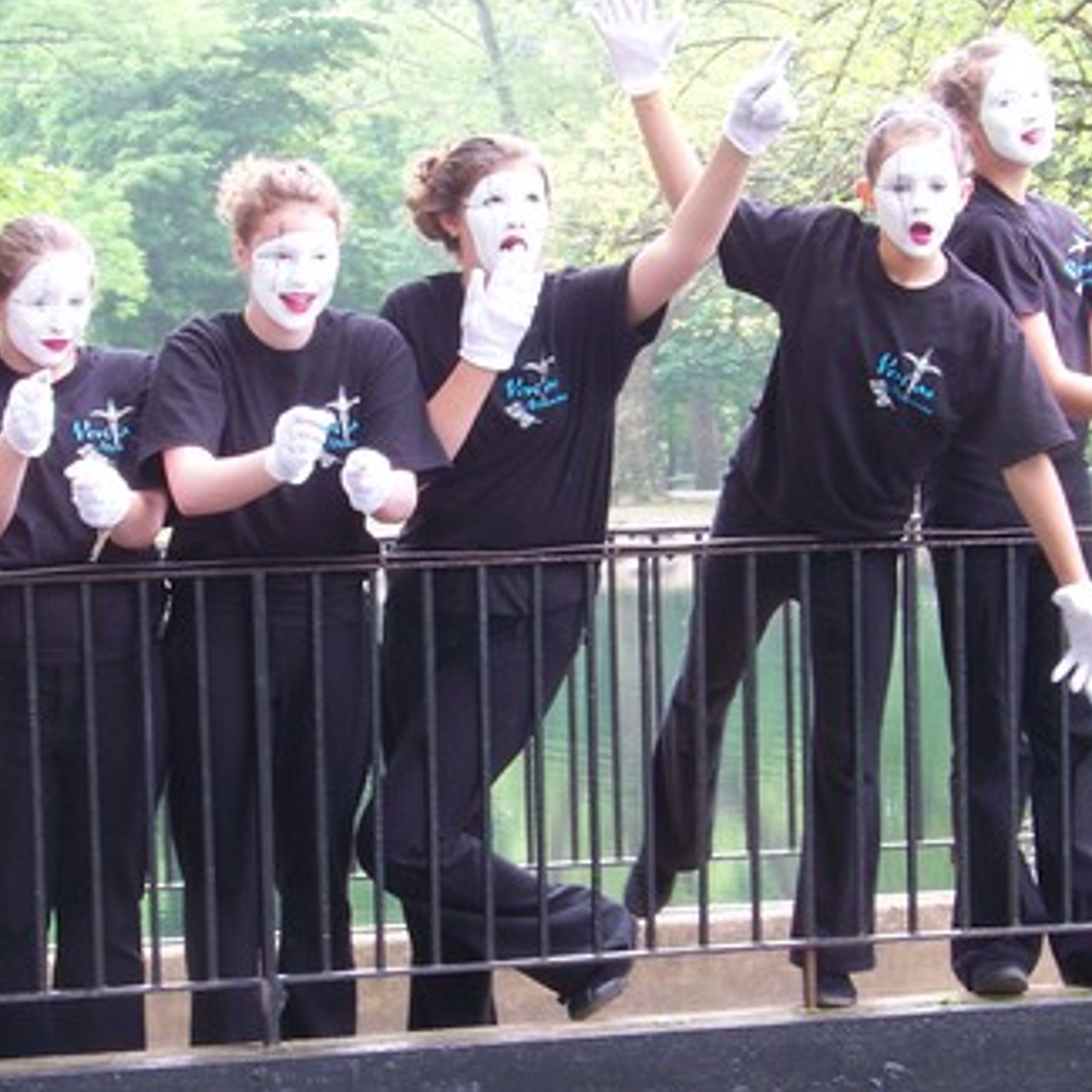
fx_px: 4890
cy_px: 696
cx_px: 484
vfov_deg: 12.7
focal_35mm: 137
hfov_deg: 12.7
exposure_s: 1/8
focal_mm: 11.7
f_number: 6.3
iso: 64
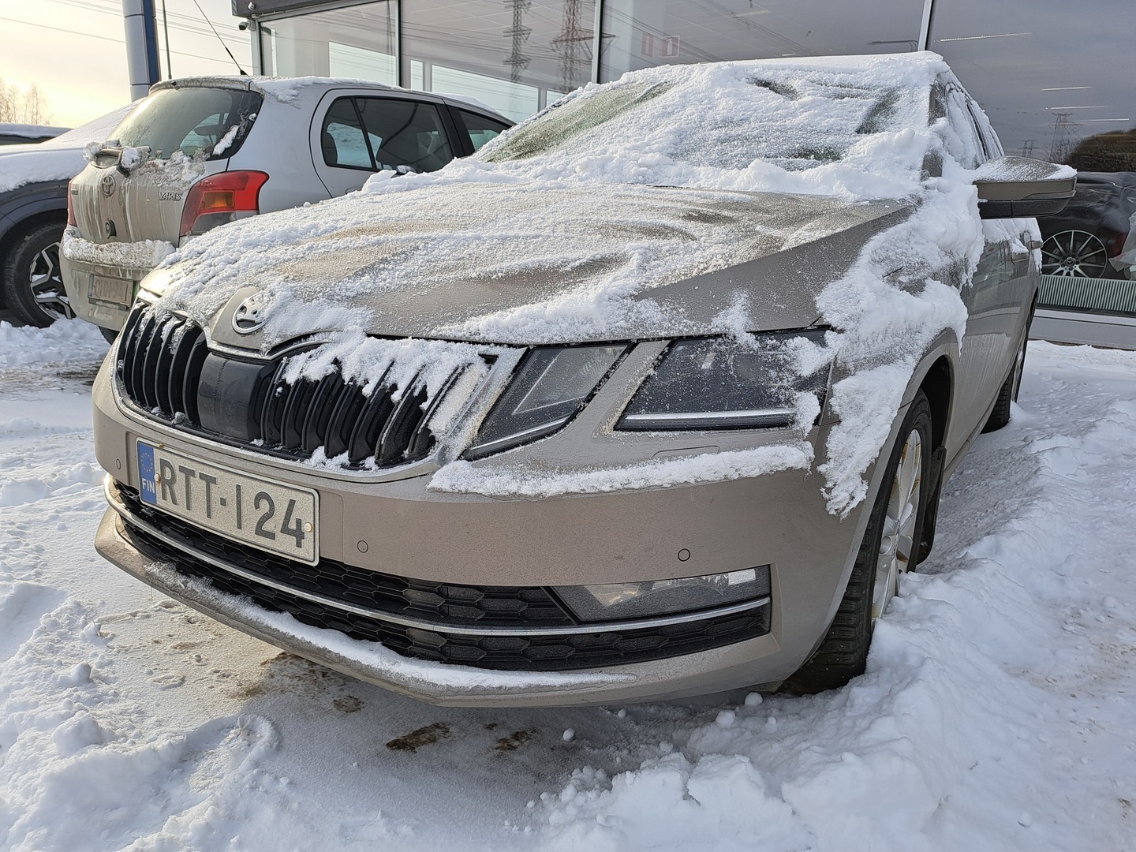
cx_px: 568
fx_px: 788
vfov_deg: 56.8
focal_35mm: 24
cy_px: 426
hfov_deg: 71.6
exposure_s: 1/1026
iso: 50
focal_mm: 5.23
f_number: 1.8
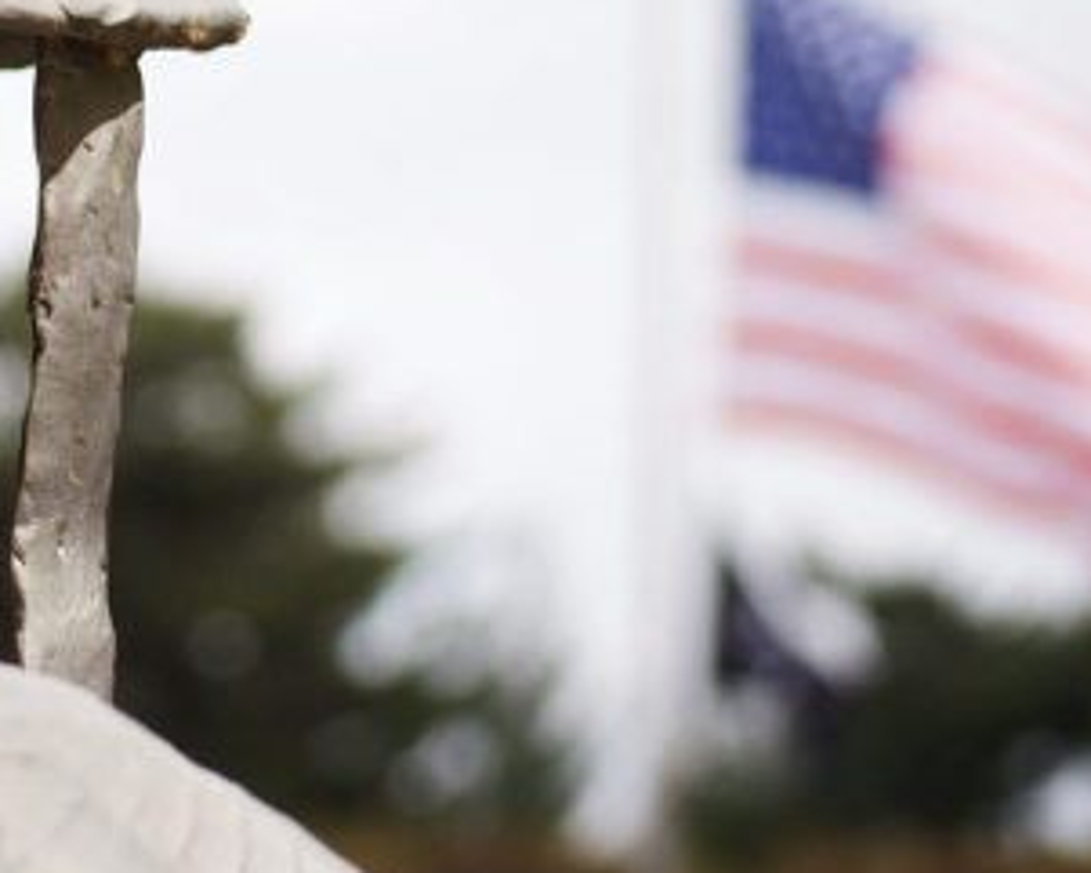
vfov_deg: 7.2
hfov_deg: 9.0
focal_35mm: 215
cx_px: 141
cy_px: 127
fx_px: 6944
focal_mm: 60
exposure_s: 1/1250
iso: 200
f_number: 4.2
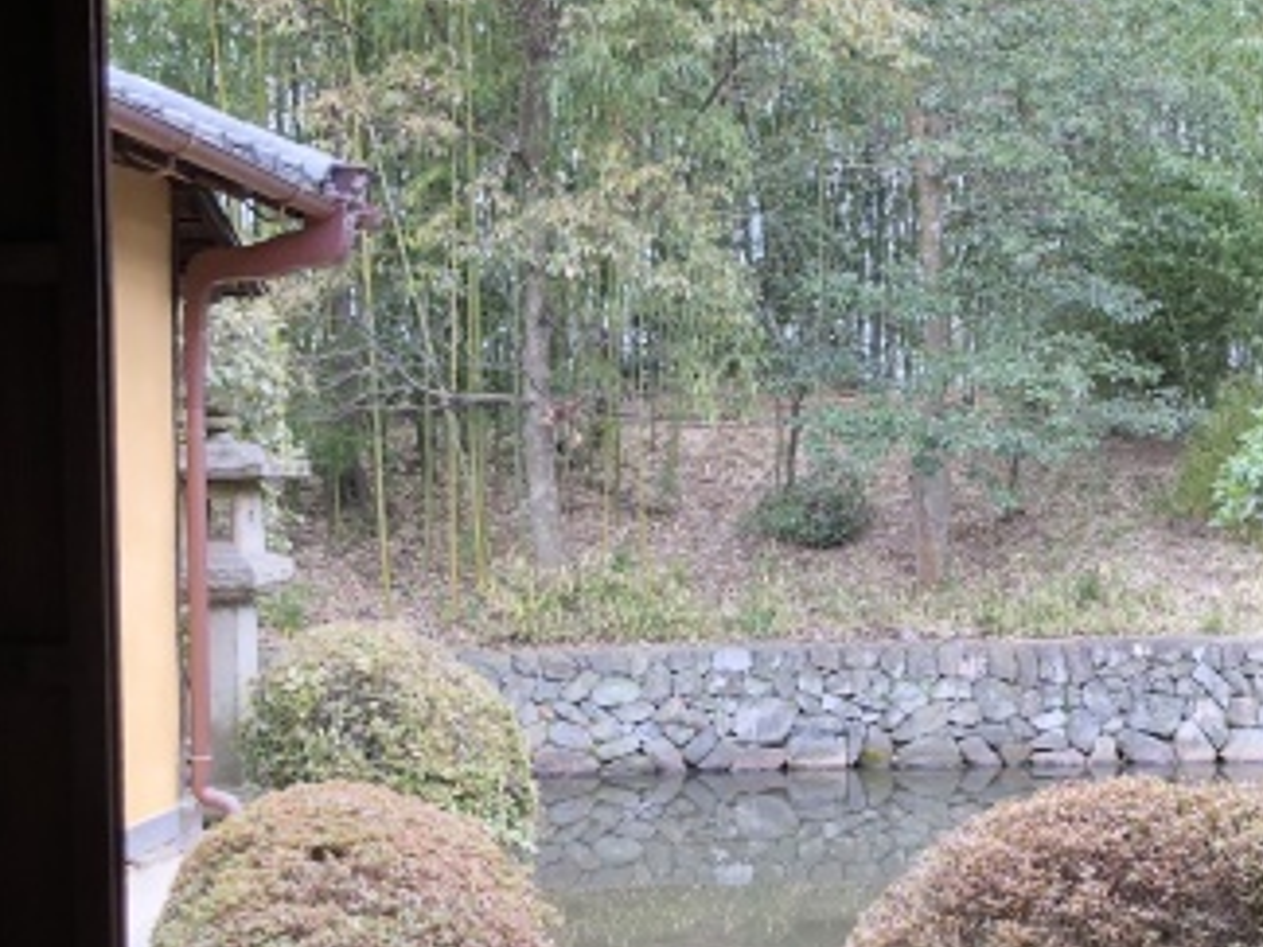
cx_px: 1031
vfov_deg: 26.6
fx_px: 2007
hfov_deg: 33.8
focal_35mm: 55
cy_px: 505
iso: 50
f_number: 1.8
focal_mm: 3.99
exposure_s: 1/120
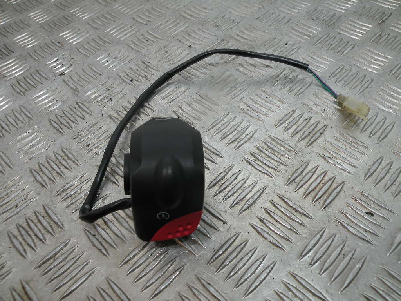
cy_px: 150
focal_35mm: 27
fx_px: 313
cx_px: 200
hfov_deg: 65.3
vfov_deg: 51.4
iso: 64
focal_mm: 4.7
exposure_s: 1/73
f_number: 3.2
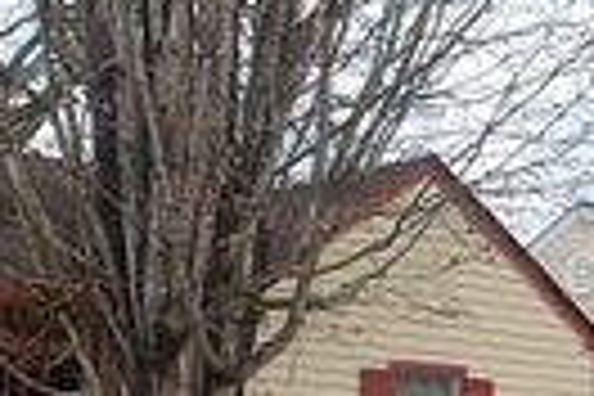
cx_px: 40
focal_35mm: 102
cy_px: 360
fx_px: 1683
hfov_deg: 19.6
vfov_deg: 13.3
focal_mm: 18
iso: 200
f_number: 7.1
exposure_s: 1/200
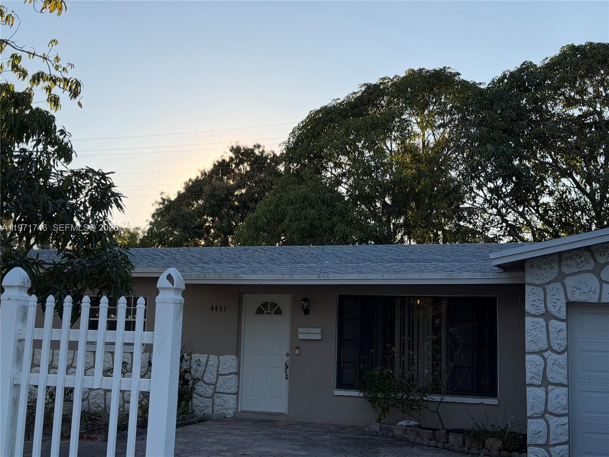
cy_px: 228
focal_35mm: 48
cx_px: 304
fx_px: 844
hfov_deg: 39.7
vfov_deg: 30.3
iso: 100
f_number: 1.78
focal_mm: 6.76
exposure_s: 1/3226
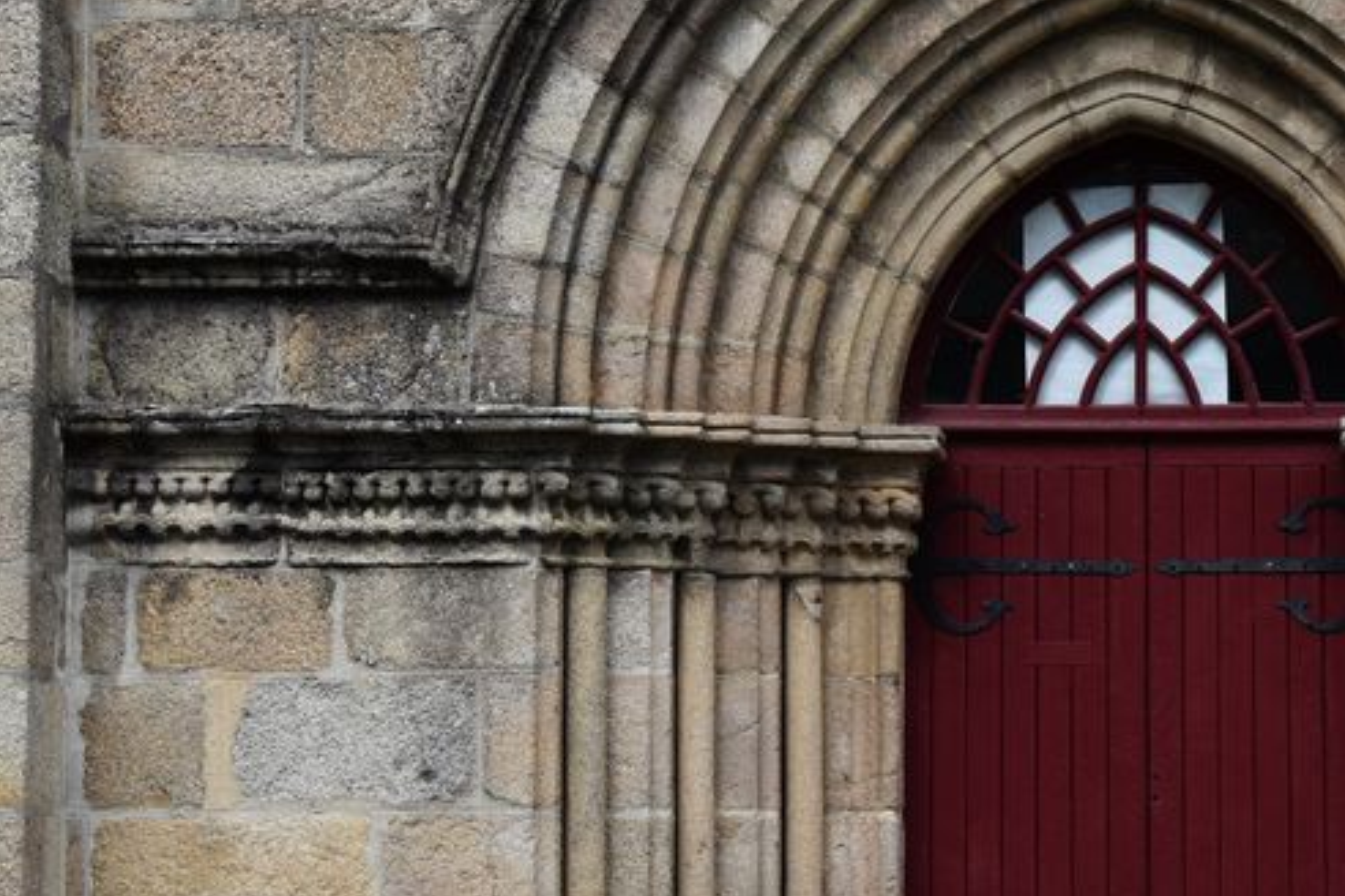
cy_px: 464
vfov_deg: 12.2
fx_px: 4187
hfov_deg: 18.0
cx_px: 1167
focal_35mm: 112
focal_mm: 35
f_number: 8
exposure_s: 1/250
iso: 200
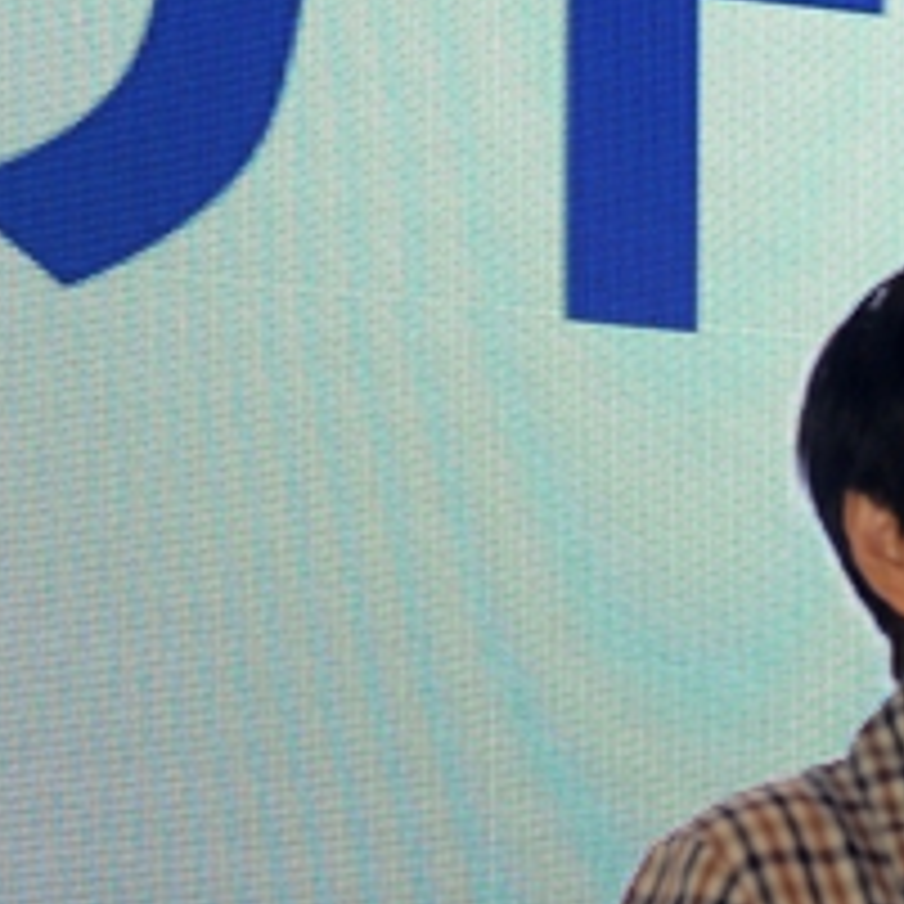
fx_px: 7121
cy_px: 774
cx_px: 1052
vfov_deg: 7.2
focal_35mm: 241
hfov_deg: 7.2
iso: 640
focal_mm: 95
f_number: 4.5
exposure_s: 1/250
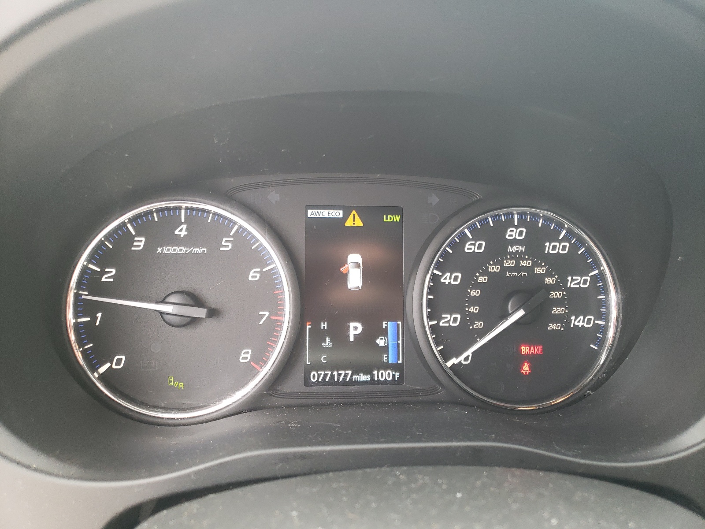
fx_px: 530
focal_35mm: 26
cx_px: 352
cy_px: 264
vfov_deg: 53.1
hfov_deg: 67.3
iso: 100
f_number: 1.5
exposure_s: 1/60.2
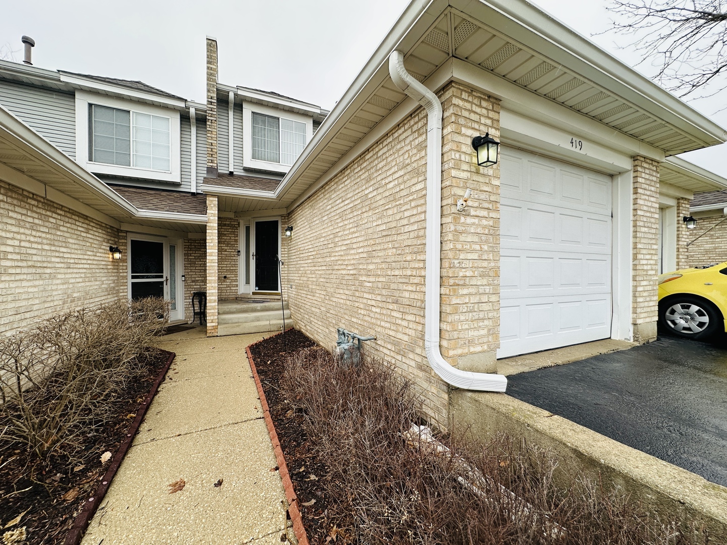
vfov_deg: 85.7
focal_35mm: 14
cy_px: 272
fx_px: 294
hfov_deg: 102.1
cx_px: 364
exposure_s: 1/416
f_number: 2.2
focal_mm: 2.22
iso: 40
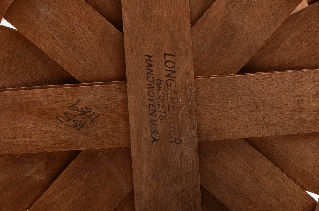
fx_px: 730
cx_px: 160
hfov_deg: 24.7
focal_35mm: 82
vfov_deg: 16.5
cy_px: 106
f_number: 20
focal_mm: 55
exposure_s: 1/200
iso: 100
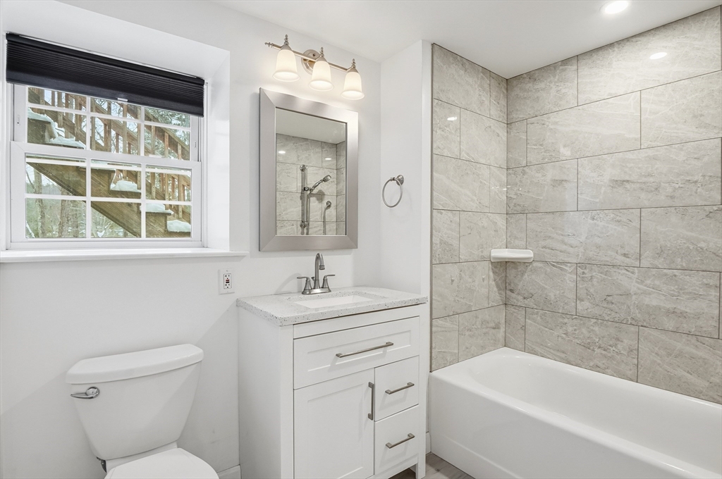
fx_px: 330
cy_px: 240
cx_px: 361
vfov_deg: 71.9
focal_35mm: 16
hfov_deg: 95.1
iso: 800
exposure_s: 1/250
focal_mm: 11
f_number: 7.1
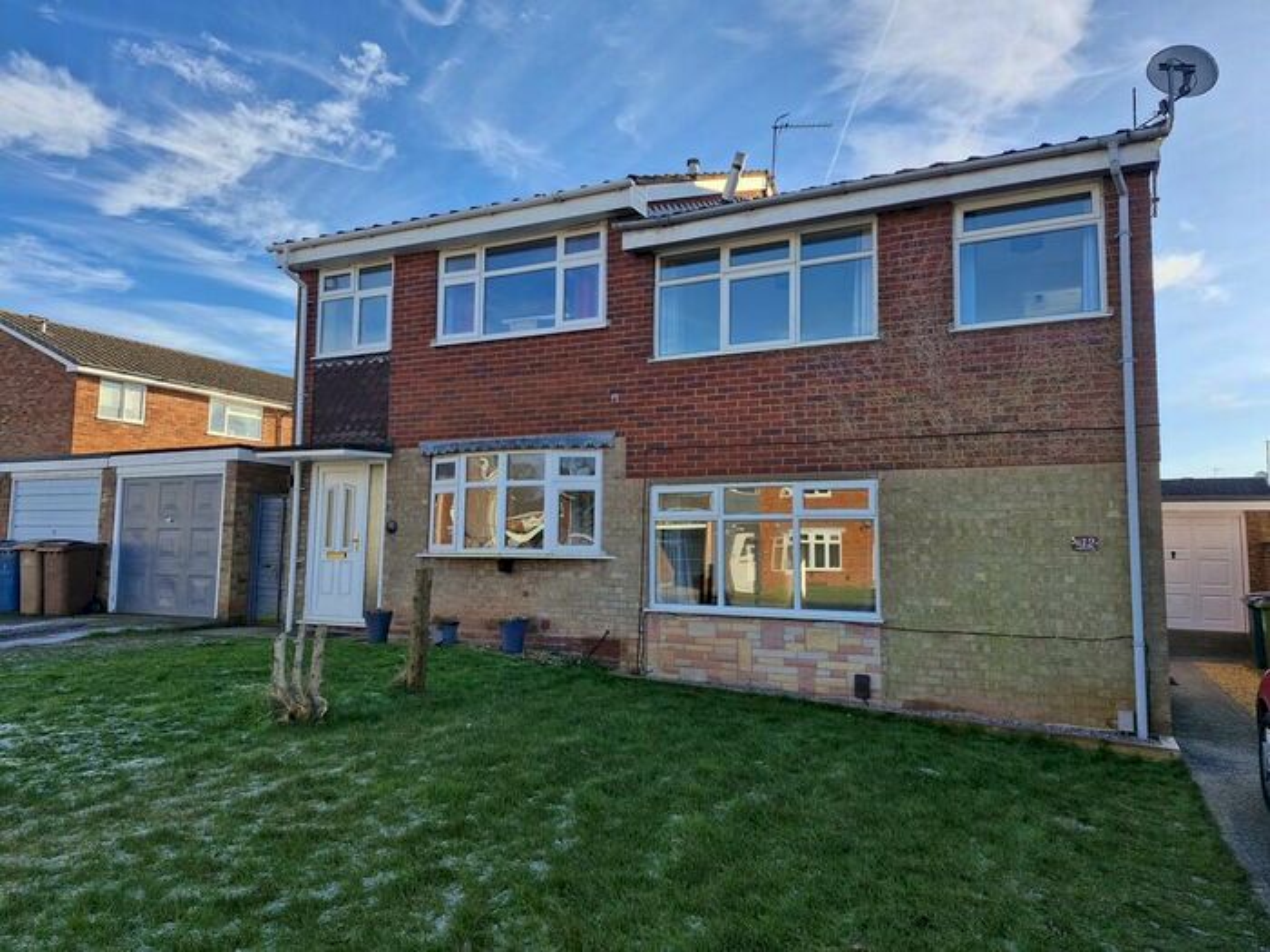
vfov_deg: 58.9
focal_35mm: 23
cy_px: 476
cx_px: 635
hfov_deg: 73.9
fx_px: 844
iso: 50
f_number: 1.8
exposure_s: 1/640
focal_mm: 5.54
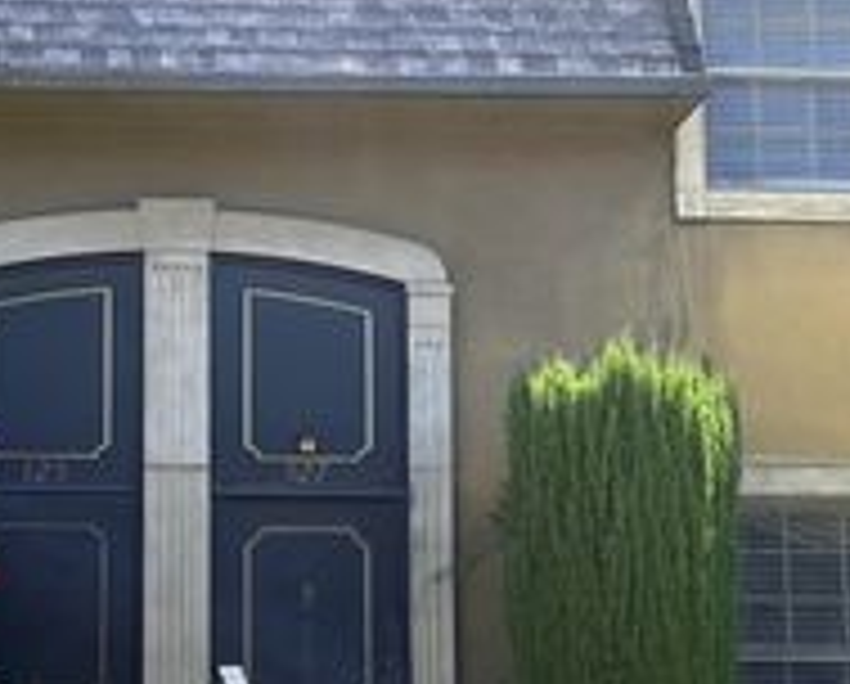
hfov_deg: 27.6
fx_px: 1689
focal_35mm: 67
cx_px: 162
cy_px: 605
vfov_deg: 22.4
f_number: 1.8
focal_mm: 4.25
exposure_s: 1/573
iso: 32
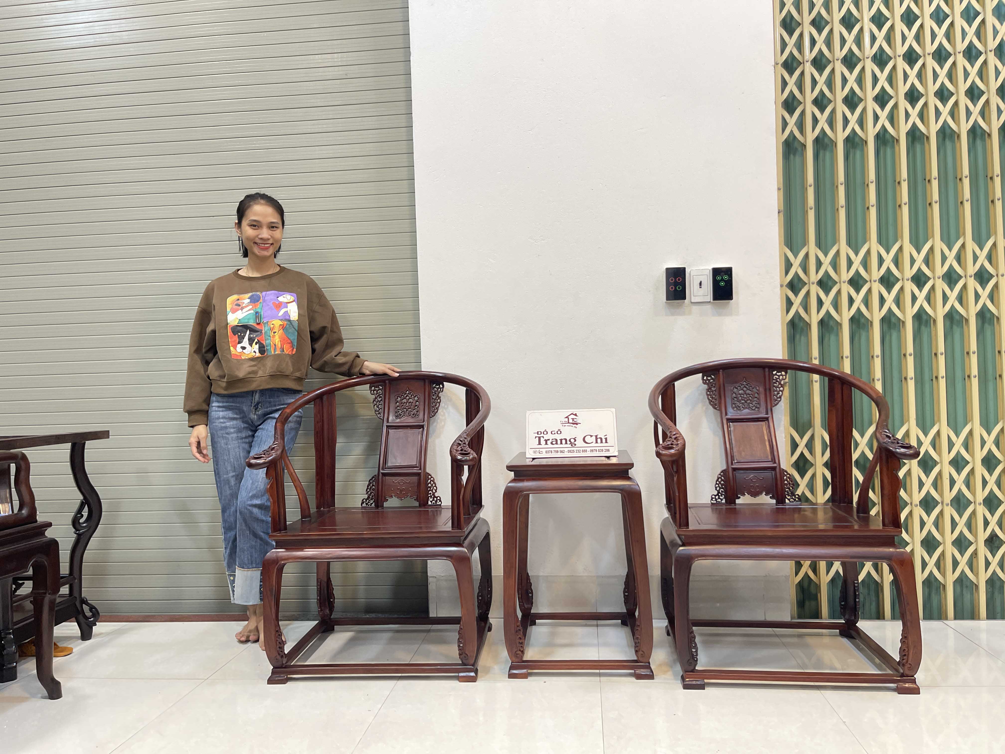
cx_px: 502
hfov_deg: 69.4
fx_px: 726
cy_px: 377
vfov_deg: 54.9
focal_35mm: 25
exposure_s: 1/50
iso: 200
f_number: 1.6
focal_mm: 5.1
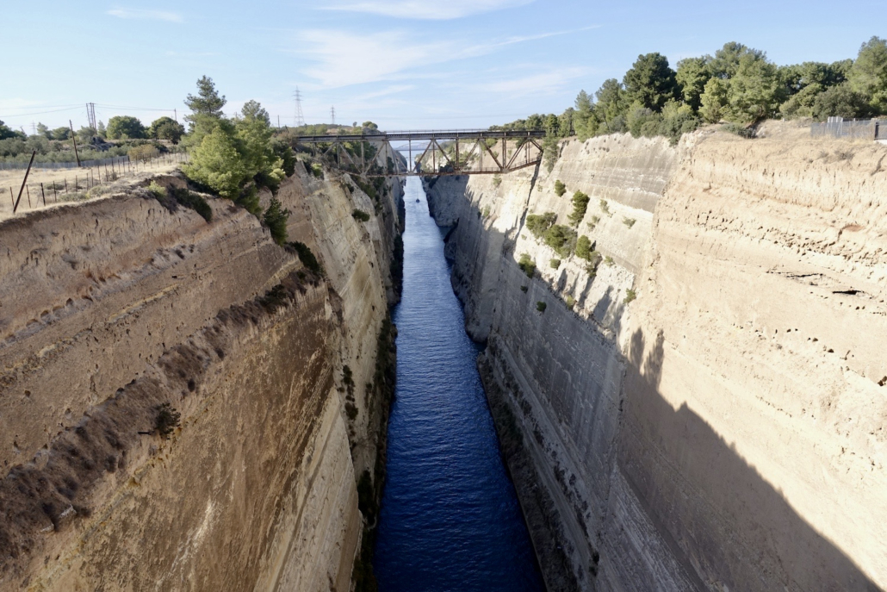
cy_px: 296
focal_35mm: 29
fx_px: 715
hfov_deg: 63.7
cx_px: 444
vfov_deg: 45.0
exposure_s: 1/500
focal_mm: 10.81
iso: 125
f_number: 4
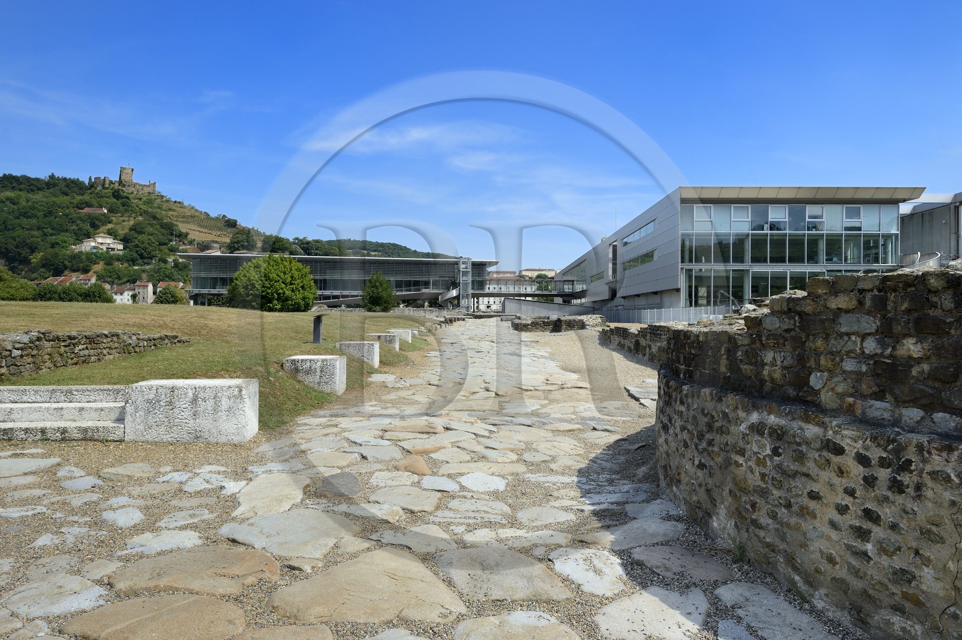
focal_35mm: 26
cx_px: 481
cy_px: 320
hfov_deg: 69.4
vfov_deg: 49.5
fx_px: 694
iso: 100
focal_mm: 26
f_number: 9
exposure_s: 1/250
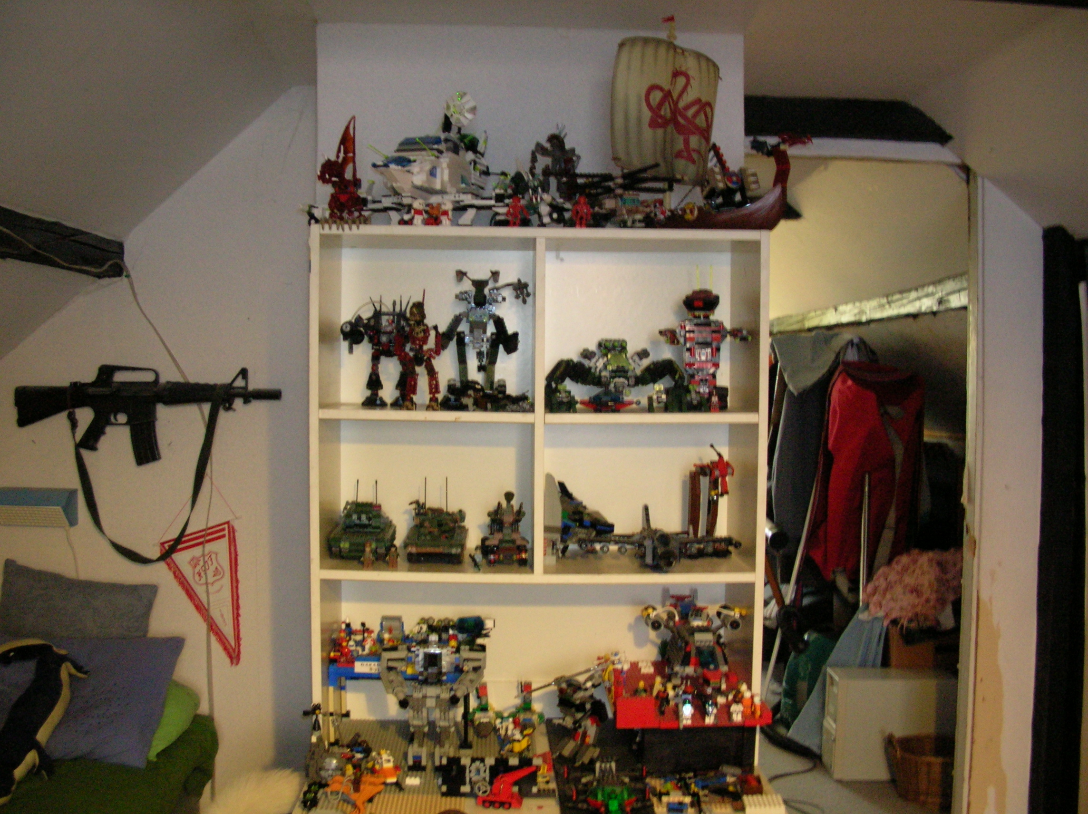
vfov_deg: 40.6
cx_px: 544
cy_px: 407
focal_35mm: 35
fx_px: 1099
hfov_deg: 52.7
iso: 200
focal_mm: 5.8
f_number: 2.8
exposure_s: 1/2.1
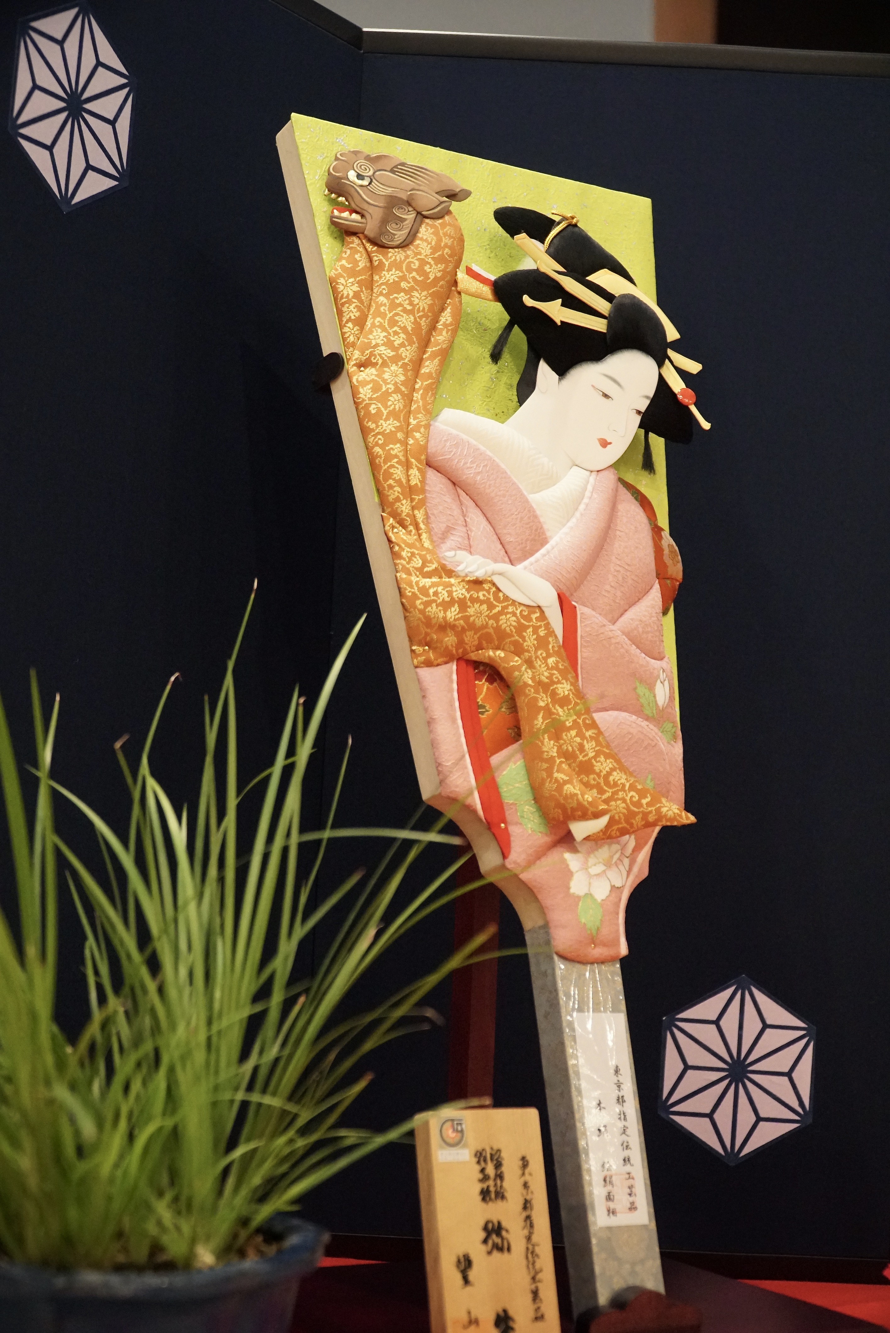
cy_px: 666
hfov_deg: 27.3
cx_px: 445
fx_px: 1833
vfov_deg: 39.9
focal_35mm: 50
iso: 6400
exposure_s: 1/125
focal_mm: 33
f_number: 4
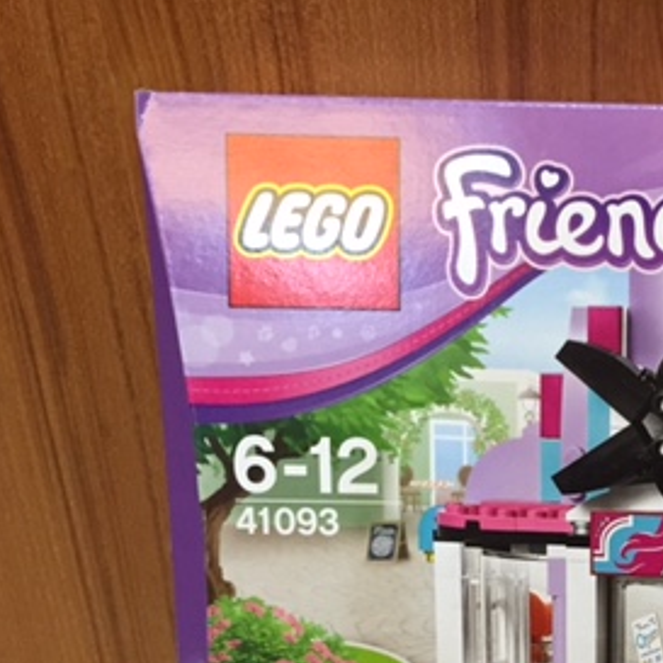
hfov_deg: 26.9
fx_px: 1300
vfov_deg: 28.2
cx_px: 680
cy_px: 505
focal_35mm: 60
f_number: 2.2
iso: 160
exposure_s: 1/30
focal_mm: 4.15
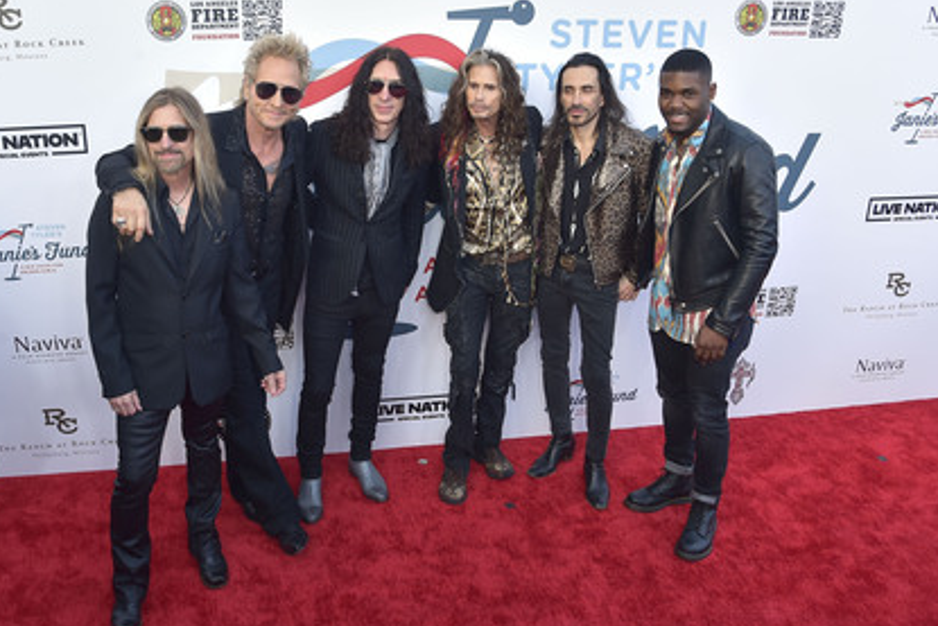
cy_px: 328
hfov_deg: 69.4
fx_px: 678
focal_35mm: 26
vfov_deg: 49.6
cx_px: 459
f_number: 6.3
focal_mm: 24
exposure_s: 1/250
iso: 400
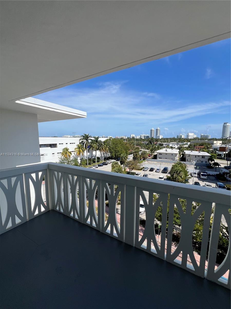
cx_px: 116
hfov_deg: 89.9
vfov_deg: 106.2
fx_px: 116
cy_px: 154
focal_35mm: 13
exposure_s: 1/2370
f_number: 1.8
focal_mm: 1.57
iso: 32
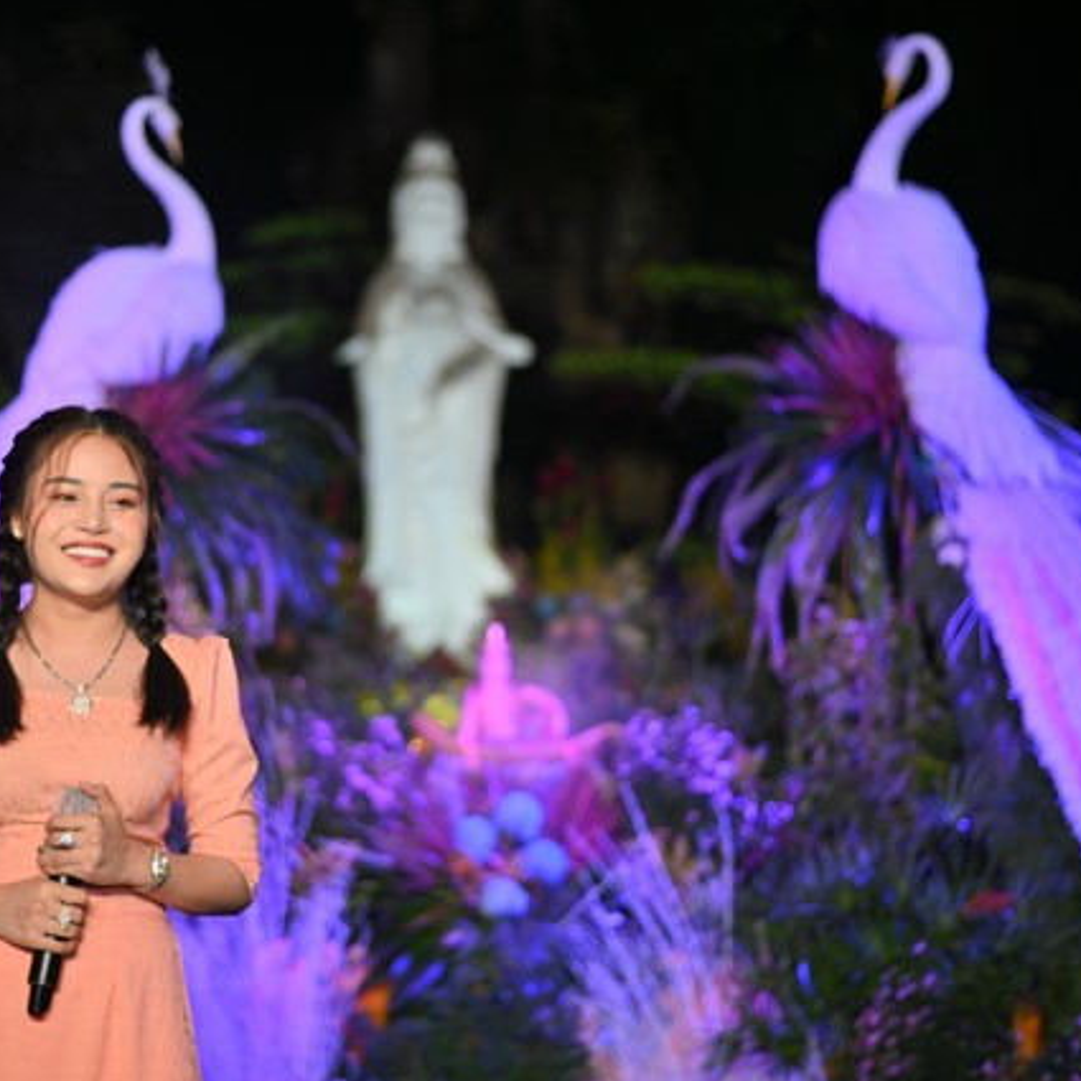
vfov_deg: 26.5
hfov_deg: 26.4
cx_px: 399
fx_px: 2297
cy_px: 537
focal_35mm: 65
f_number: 1.8
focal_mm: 50
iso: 100
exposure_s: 1/200
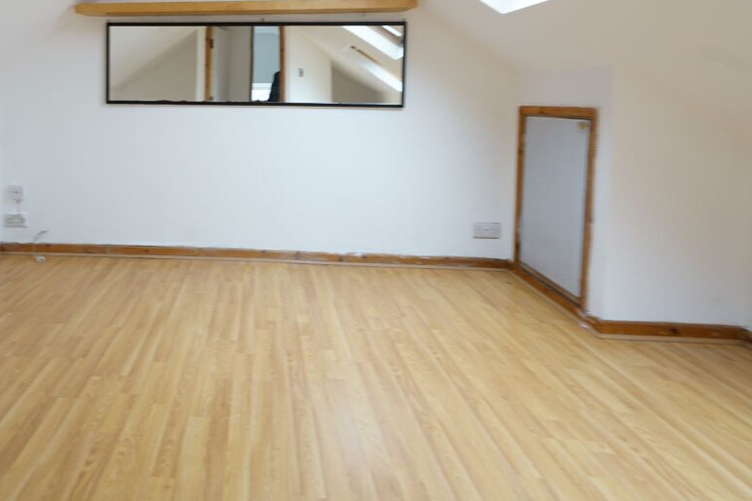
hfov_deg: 67.6
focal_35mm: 25
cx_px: 202
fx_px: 522
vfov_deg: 49.4
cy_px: 132
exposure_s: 1/15
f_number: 5.6
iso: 500
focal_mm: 16
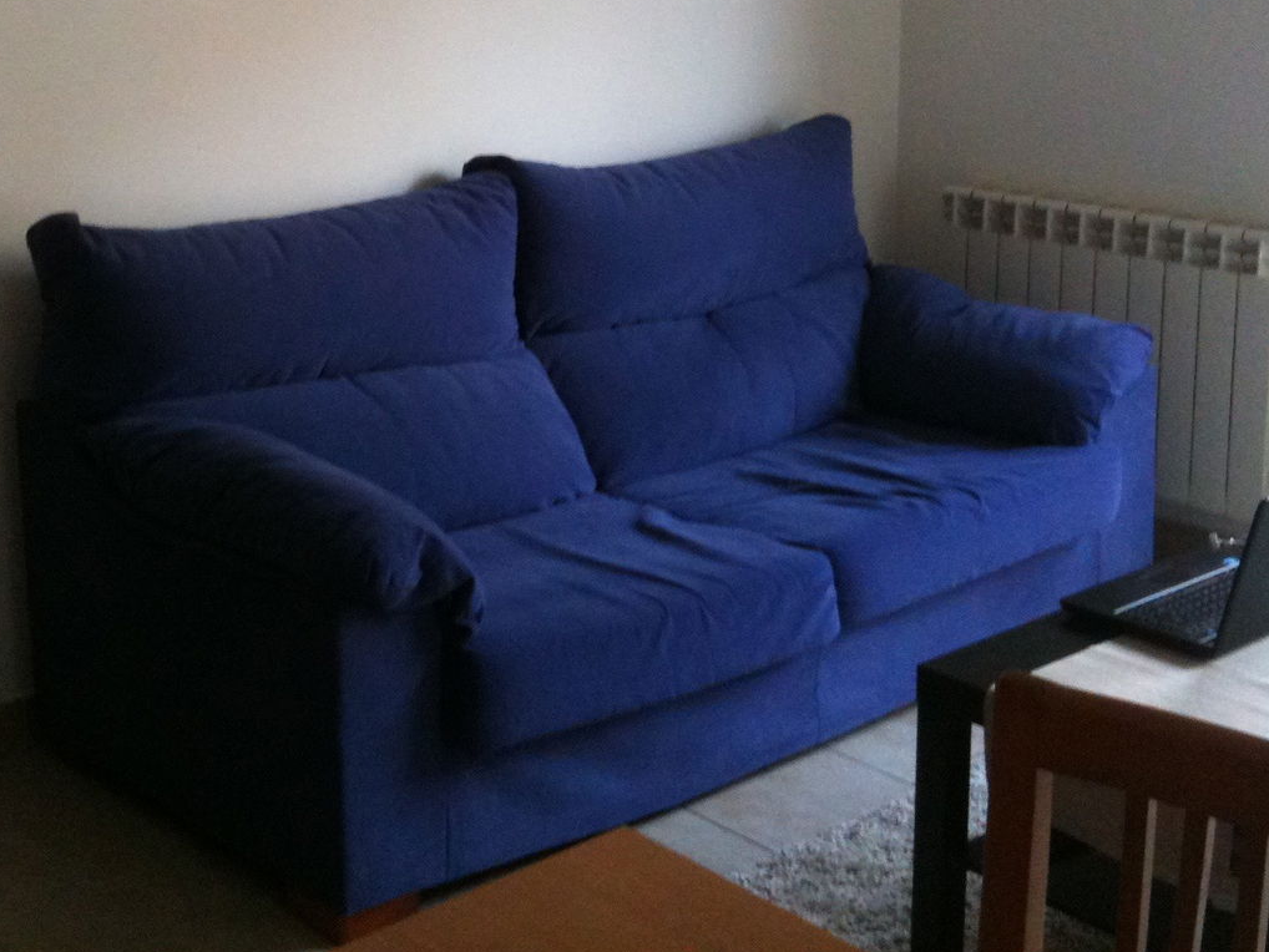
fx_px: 2017
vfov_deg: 26.2
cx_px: 532
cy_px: 211
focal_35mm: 55
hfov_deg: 34.9
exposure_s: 1/15
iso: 250
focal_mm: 3.85
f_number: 2.8
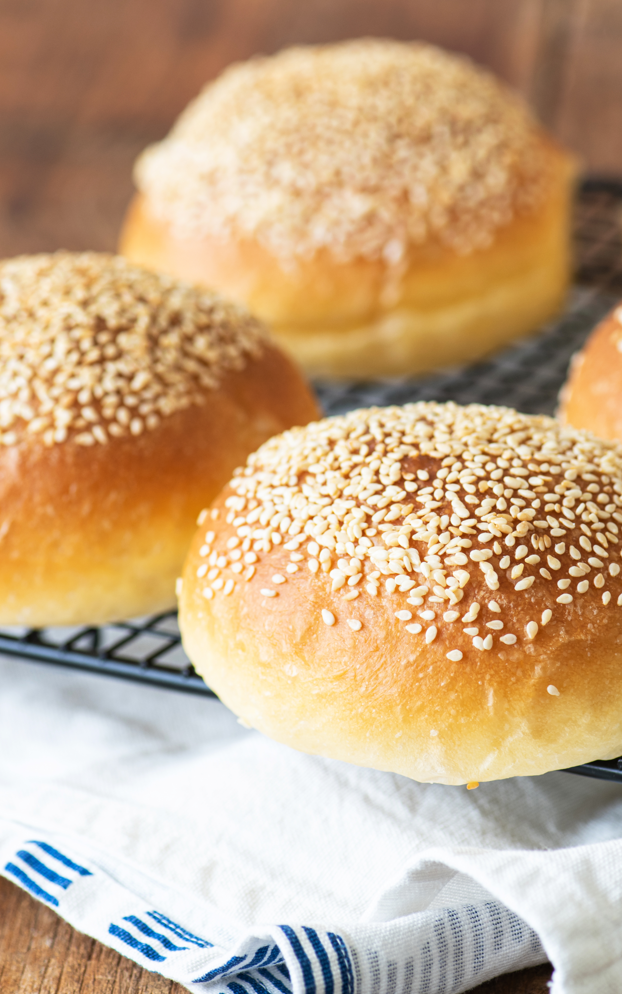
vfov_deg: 13.0
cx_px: 461
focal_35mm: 161
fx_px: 4366
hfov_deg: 8.1
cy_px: 498
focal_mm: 105
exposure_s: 1/125
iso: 125
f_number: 5.6
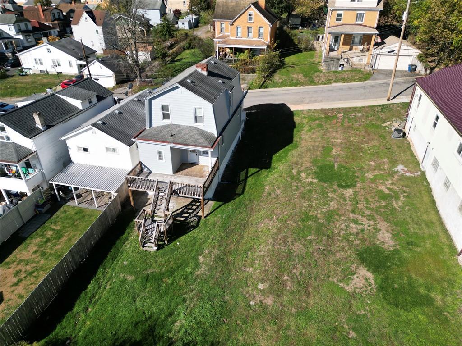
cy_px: 173
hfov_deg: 71.6
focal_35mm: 24
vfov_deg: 56.8
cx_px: 231
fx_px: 320
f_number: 1.7
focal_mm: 6.72
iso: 200
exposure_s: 1/4000
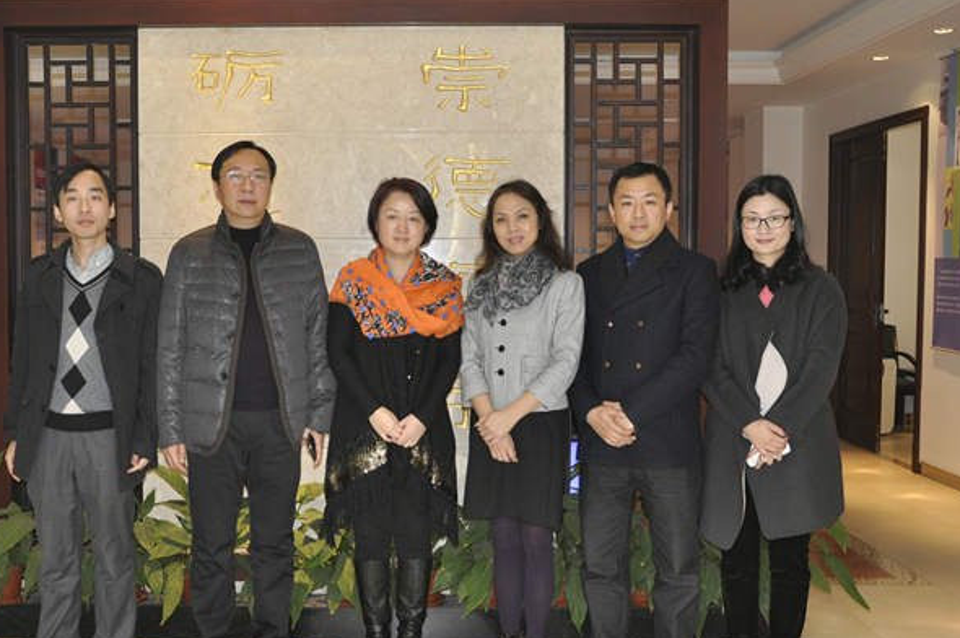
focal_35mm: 43
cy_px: 323
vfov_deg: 31.3
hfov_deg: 45.6
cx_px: 394
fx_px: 1137
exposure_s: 1/60
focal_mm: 21
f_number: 4
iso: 800
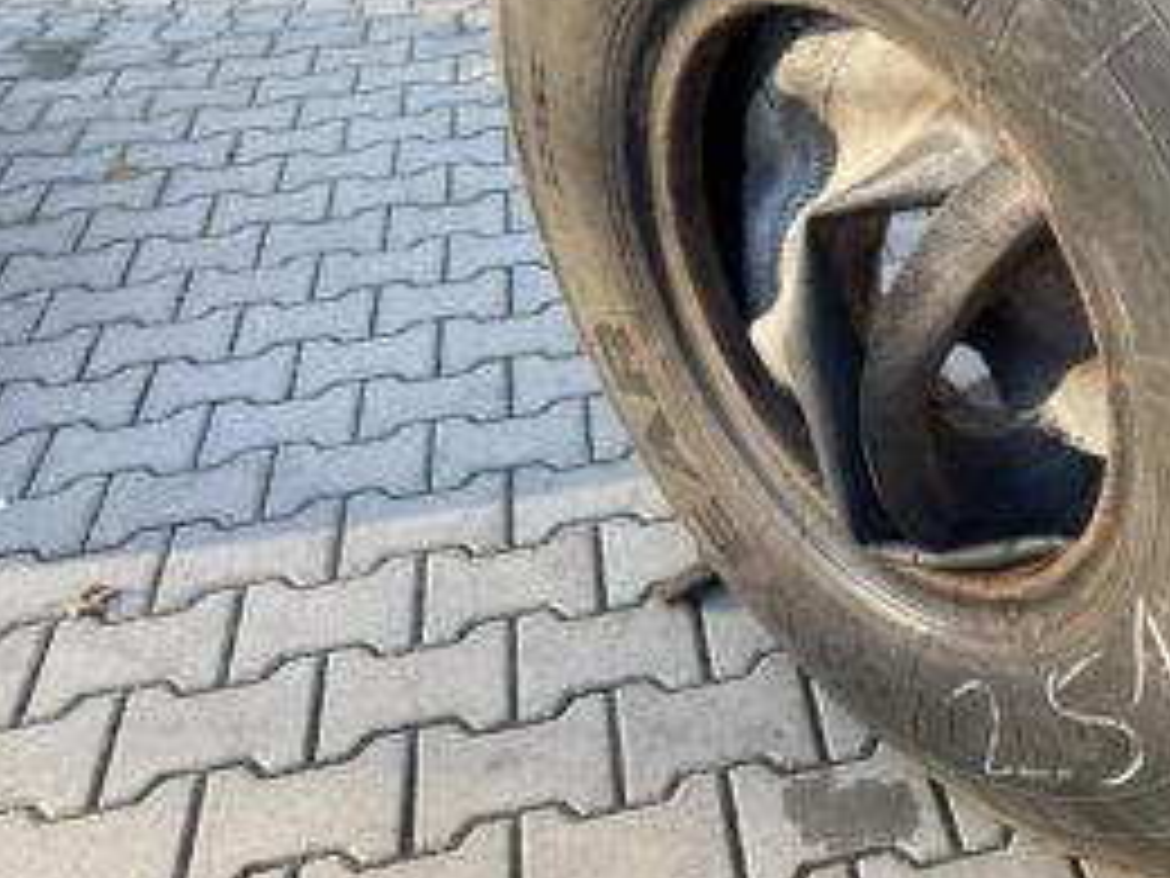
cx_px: 954
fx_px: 1453
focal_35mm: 43
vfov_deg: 33.2
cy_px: 259
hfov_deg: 41.7
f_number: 1.8
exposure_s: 1/121
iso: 40
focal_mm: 4.25
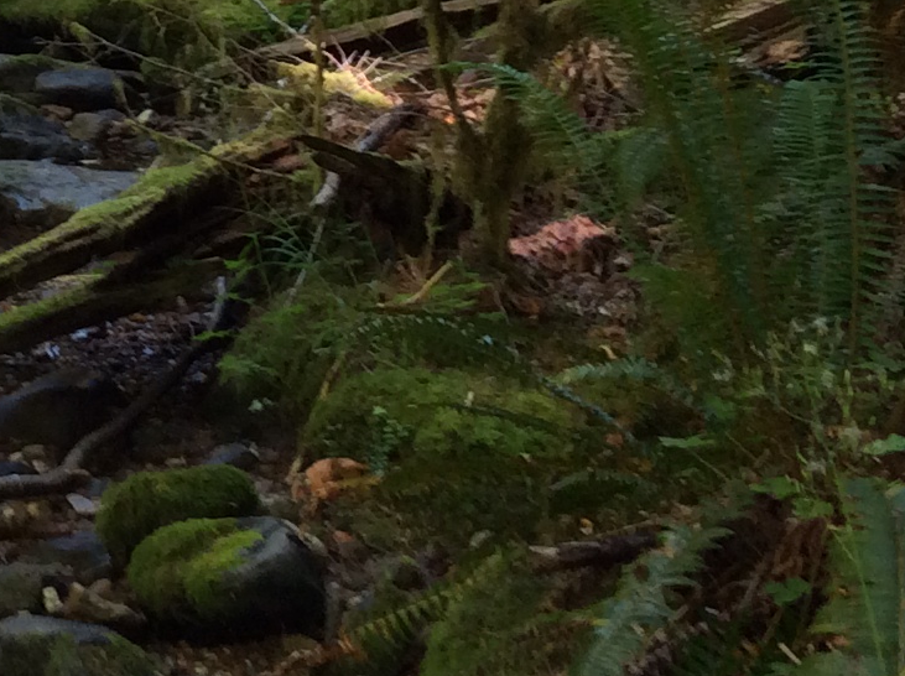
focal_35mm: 117
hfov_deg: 15.8
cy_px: -132
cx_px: -333
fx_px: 3054
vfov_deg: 12.3
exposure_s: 1/40
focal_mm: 3.3
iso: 40
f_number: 2.4
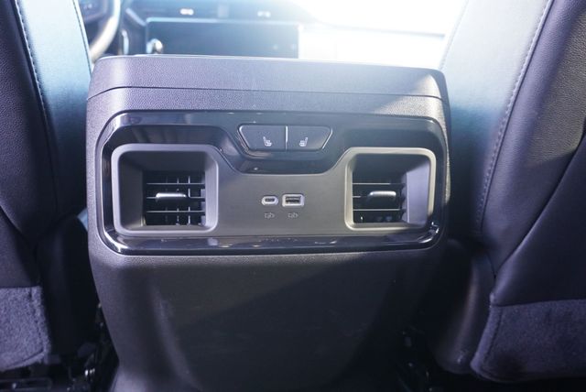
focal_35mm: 30
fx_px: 489
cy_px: 196
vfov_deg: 43.7
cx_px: 293
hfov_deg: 61.9
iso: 2500
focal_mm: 20
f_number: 4
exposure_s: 1/60
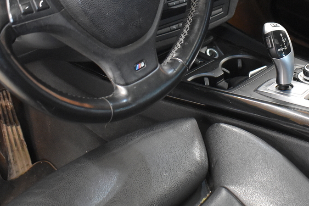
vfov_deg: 20.7
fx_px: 558
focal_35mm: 65
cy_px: 44
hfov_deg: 30.7
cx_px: 205
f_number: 3.5
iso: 2800
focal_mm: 18
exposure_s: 1/30
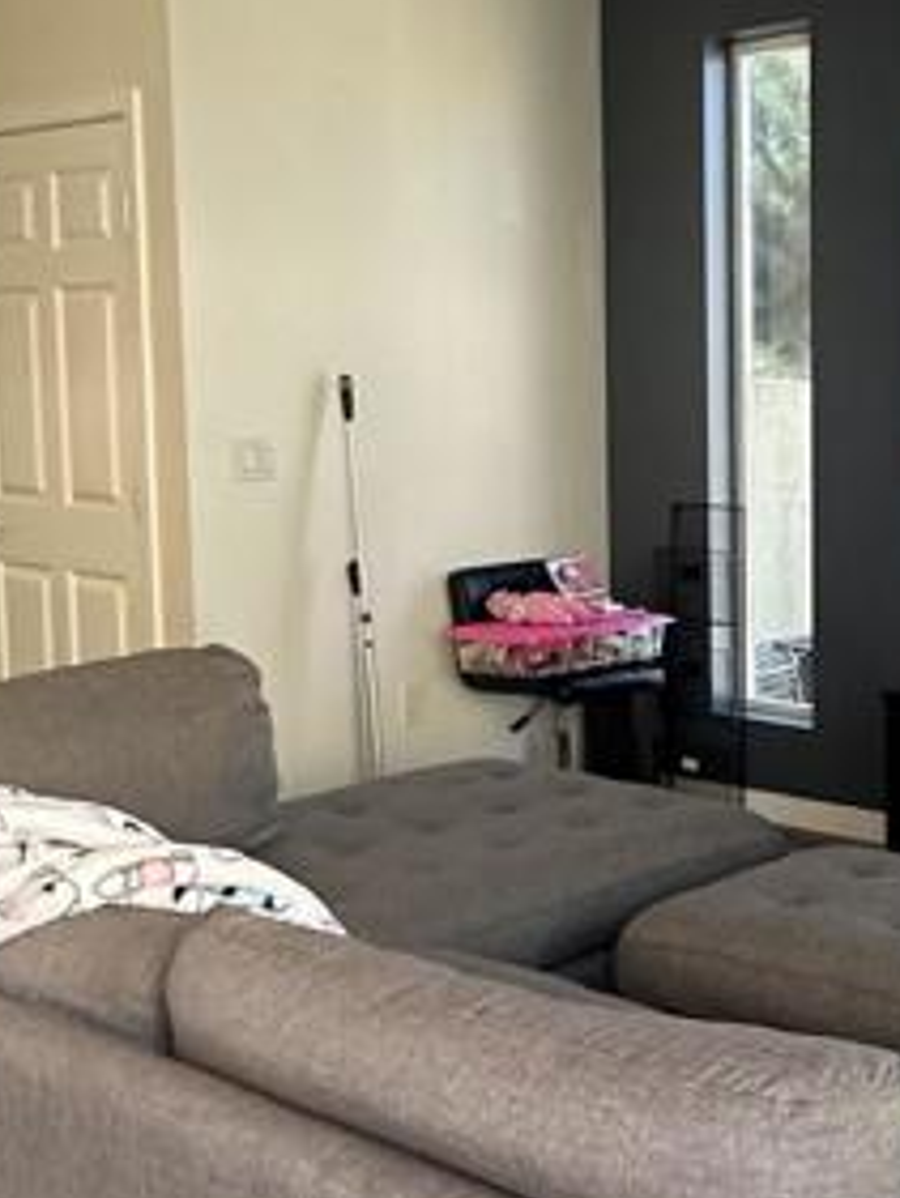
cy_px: 580
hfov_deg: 26.6
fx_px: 1767
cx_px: 960
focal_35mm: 51
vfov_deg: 37.5
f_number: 2.2
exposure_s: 1/60
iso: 250
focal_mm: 2.22
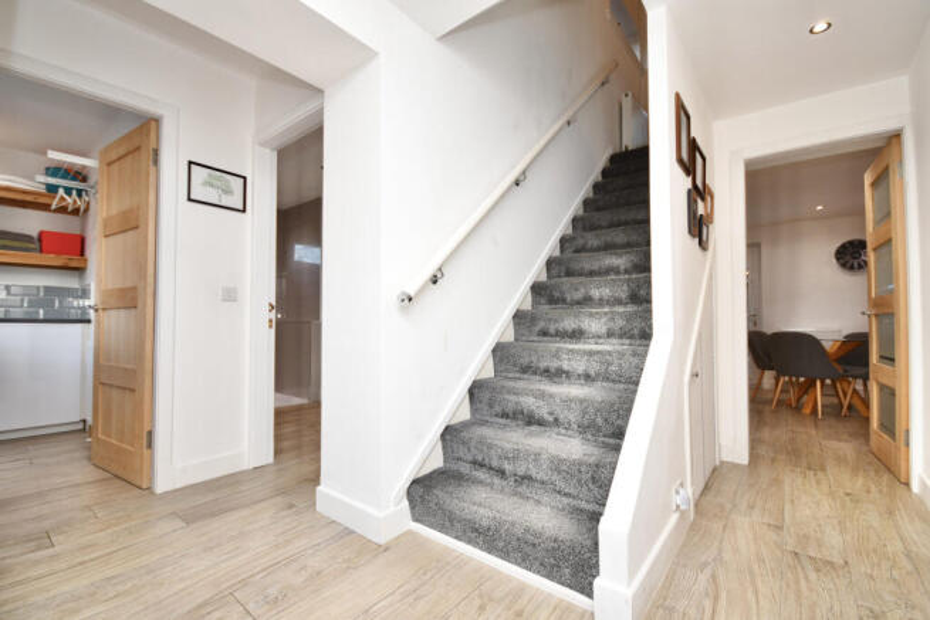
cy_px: 310
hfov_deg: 100.4
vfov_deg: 77.4
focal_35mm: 15
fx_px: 388
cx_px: 465
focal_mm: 10
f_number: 4
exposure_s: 1/60
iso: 320
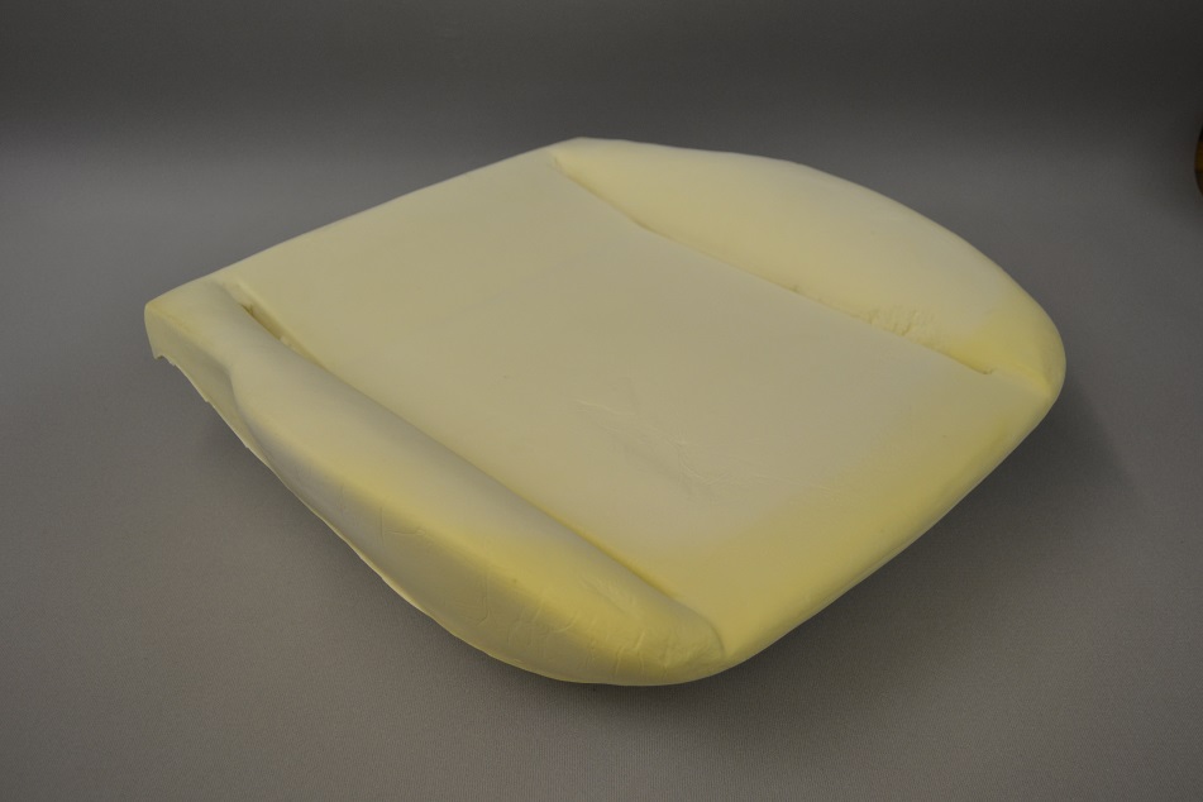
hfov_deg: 55.1
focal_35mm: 34
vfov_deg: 38.4
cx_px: 602
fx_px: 1153
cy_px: 401
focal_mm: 23
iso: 400
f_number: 4.5
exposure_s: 1/80
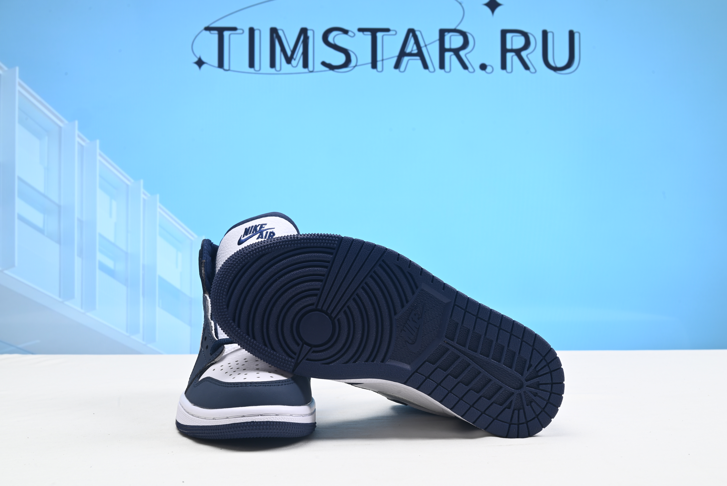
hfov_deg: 48.4
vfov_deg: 33.4
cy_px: 243
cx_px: 364
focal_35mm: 40
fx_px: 808
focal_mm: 40
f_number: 16
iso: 100
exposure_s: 1/2
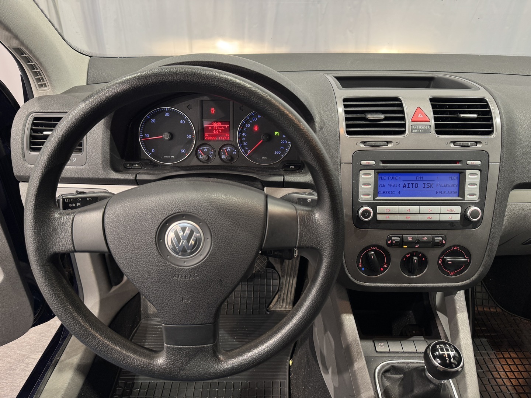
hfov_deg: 71.6
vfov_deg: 56.8
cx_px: 266
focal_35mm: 24
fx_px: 368
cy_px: 199
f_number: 1.78
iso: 125
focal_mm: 6.76
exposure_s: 1/50
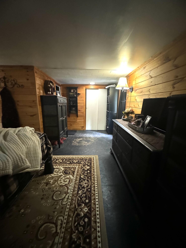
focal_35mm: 14
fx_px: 100
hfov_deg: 85.7
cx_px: 93
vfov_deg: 102.1
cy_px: 124
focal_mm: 2.22
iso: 1250
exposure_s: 1/40
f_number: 2.2
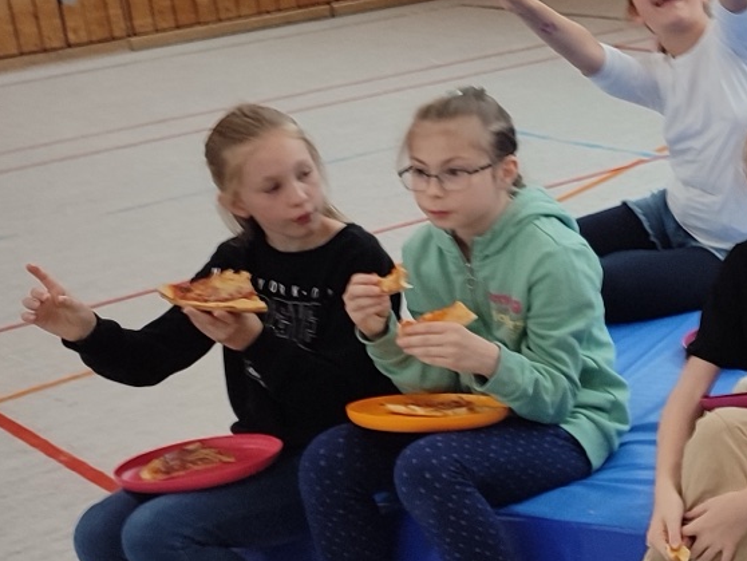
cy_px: 166
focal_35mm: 86
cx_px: 1020
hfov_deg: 20.4
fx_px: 1857
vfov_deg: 17.1
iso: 94
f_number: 1.9
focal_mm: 6.04
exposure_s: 1/33
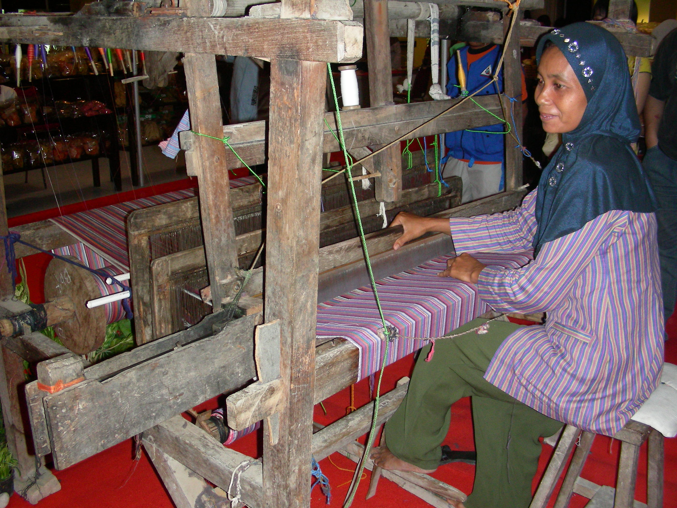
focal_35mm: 38
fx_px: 743
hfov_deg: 49.0
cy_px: 254
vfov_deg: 37.7
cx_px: 338
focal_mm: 6.3
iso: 200
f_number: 3.5
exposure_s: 1/60.1
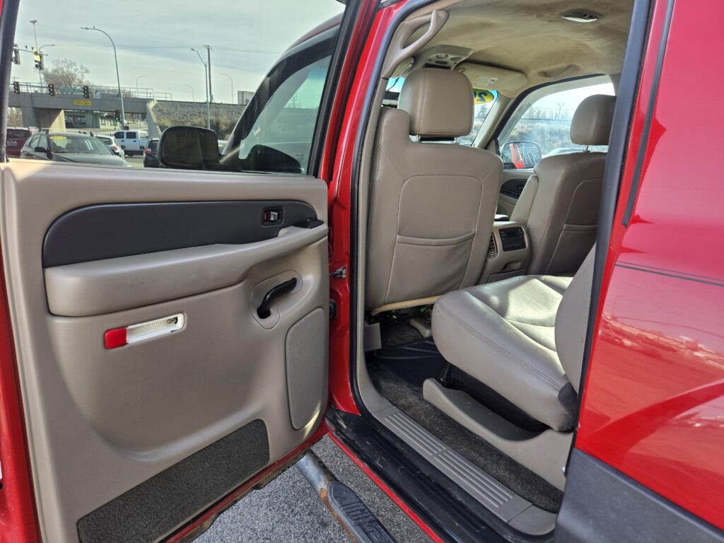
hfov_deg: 73.9
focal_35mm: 23
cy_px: 272
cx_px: 362
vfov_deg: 58.9
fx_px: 481
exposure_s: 1/593
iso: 80
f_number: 1.8
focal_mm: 5.4
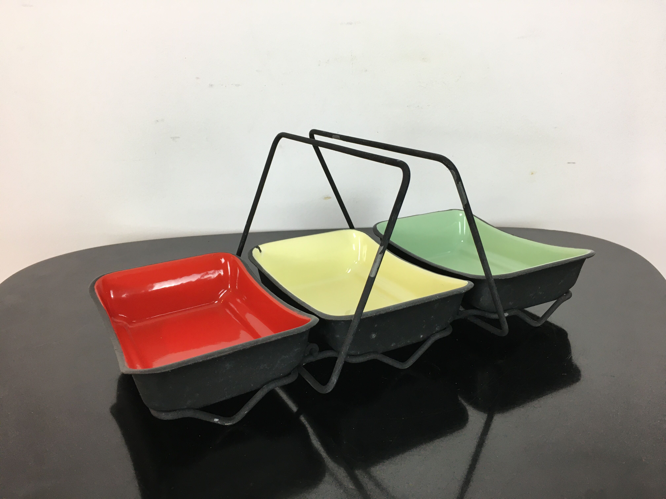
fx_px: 558
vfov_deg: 48.2
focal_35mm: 29
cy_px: 250
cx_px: 333
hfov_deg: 61.7
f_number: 2.2
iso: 40
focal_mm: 4.15
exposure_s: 1/33
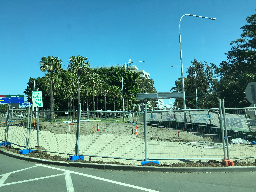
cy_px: 96
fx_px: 214
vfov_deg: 48.2
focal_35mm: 29
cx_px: 128
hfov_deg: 61.7
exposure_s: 1/574
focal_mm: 4.15
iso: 25
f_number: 2.2
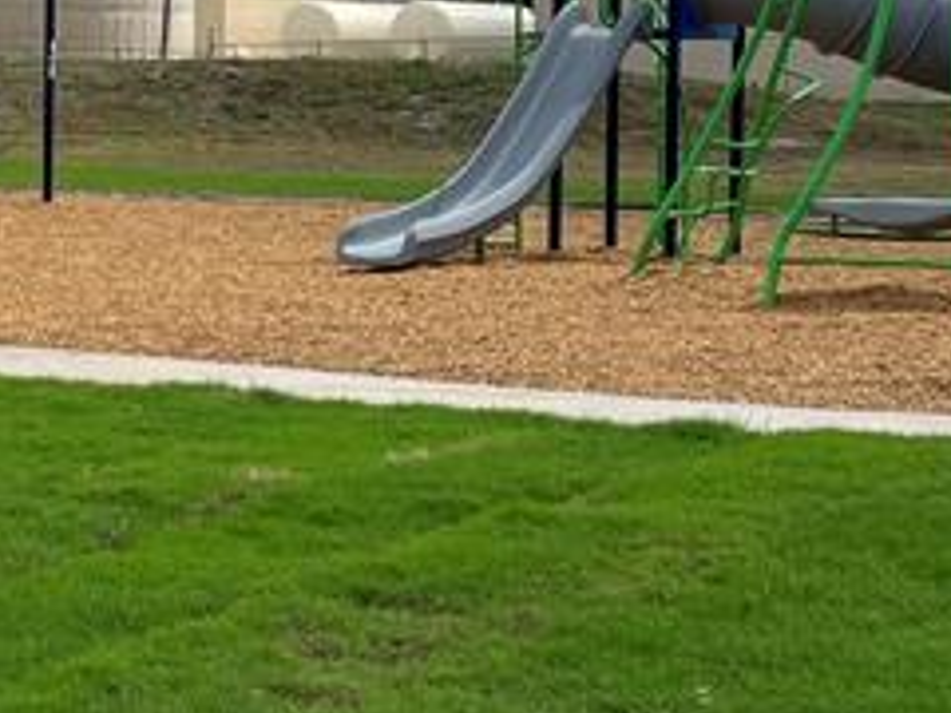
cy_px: 214
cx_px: 111
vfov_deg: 13.3
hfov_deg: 17.5
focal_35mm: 111
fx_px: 3049
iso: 50
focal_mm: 5.7
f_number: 1.5
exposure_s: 1/6993
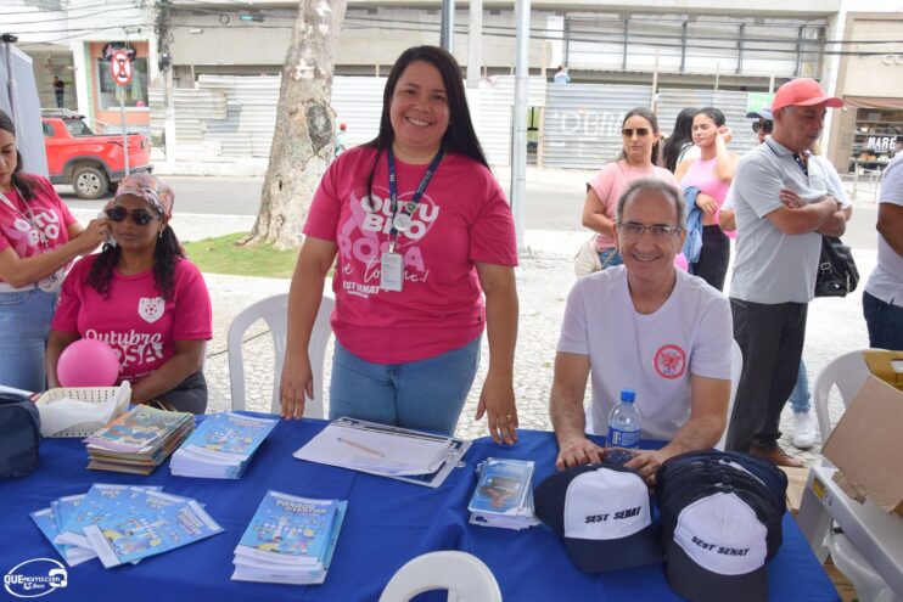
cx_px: 452
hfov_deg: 67.4
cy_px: 301
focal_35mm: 27
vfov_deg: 47.9
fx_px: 677
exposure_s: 1/250
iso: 400
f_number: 8
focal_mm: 18
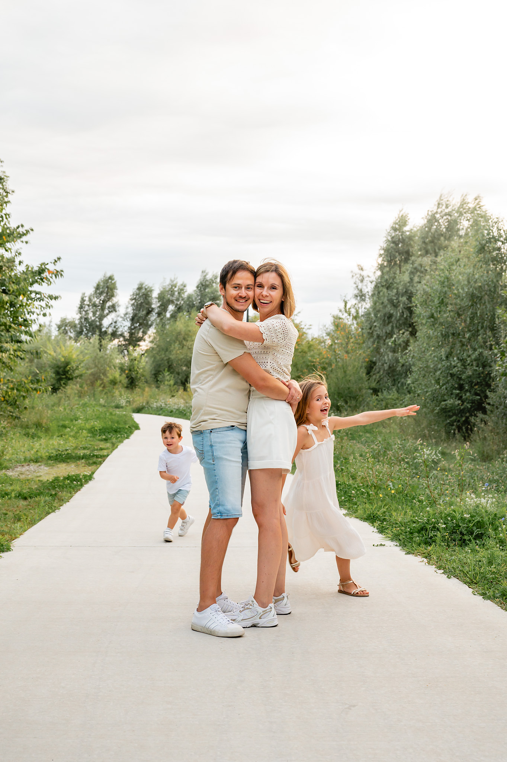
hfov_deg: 31.2
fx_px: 909
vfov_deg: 45.5
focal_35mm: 43
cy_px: 381
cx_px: 254
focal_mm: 43
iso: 1000
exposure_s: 1/500
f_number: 5
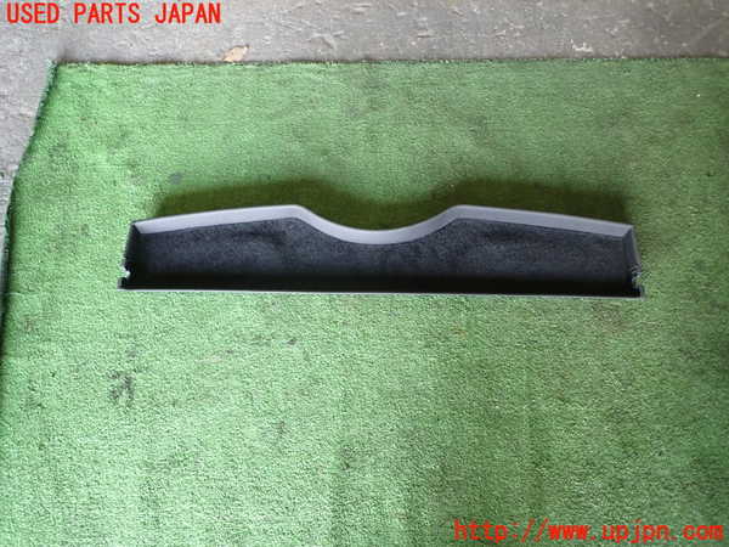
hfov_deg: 69.4
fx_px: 526
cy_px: 274
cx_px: 364
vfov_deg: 54.9
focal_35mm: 25
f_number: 2
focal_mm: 4.5
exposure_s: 1/50
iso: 200
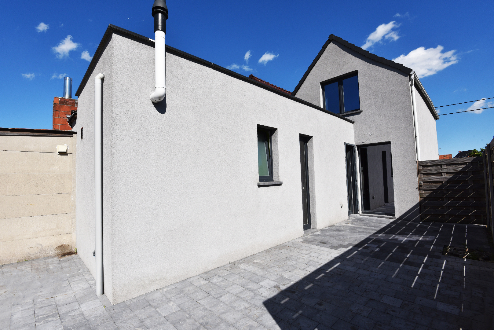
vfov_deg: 73.8
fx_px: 220
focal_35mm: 16
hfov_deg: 96.7
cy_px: 165
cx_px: 247
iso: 200
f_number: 11
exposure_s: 1/500
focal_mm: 16
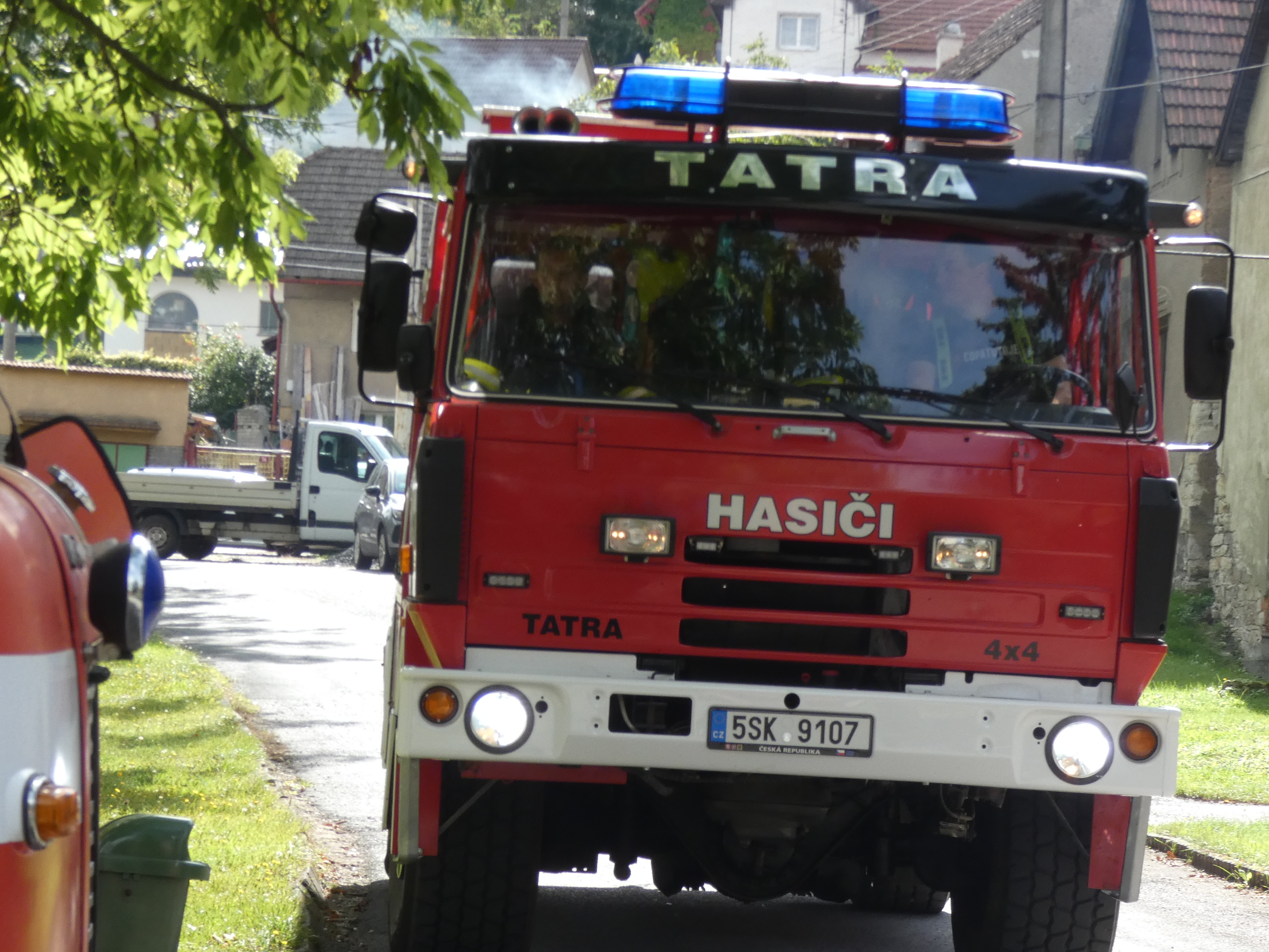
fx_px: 5059
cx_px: 715
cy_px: 612
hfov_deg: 14.3
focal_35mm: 138
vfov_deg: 10.7
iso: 160
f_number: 4.9
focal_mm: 19.2
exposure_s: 1/250
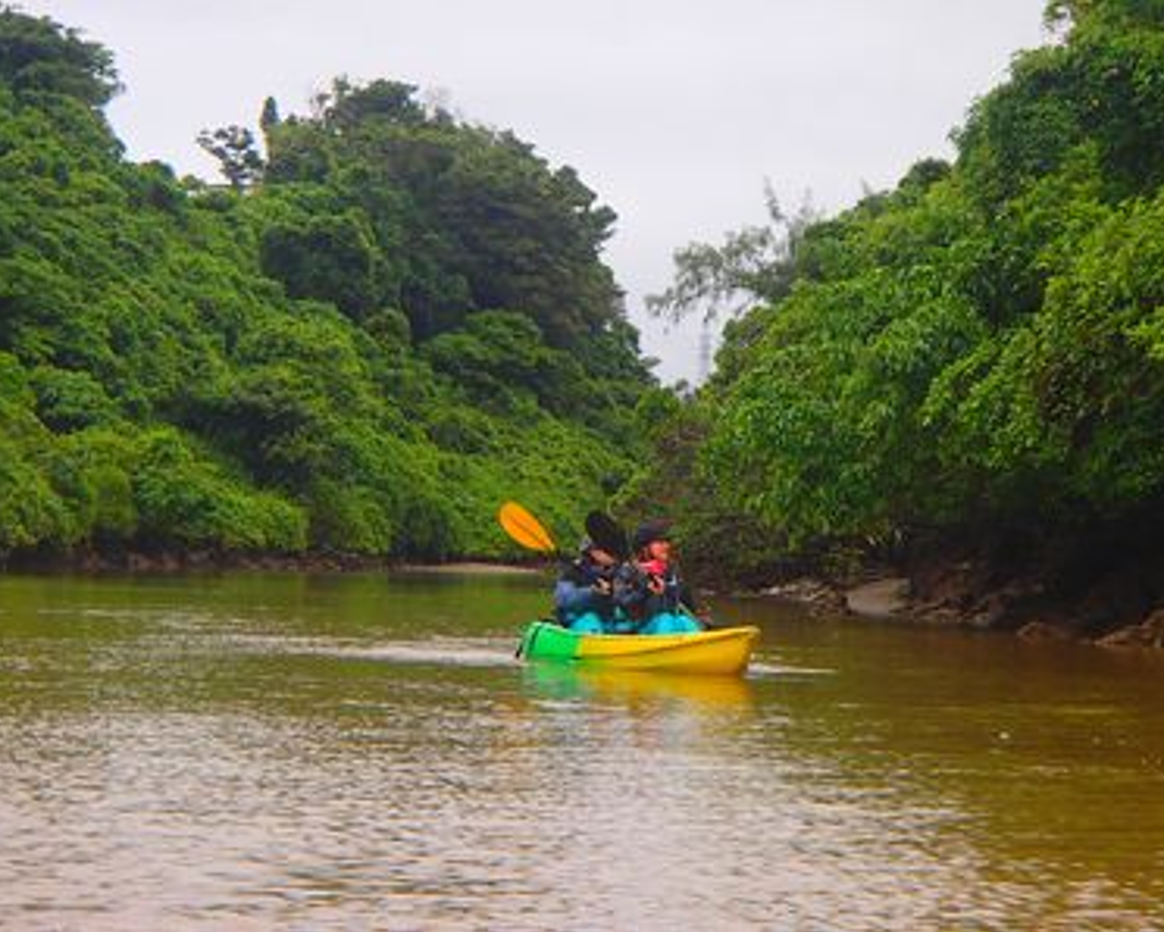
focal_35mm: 108
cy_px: 466
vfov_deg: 14.3
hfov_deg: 17.8
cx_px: 613
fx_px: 3723
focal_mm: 18.46
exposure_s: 1/160
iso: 200
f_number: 5
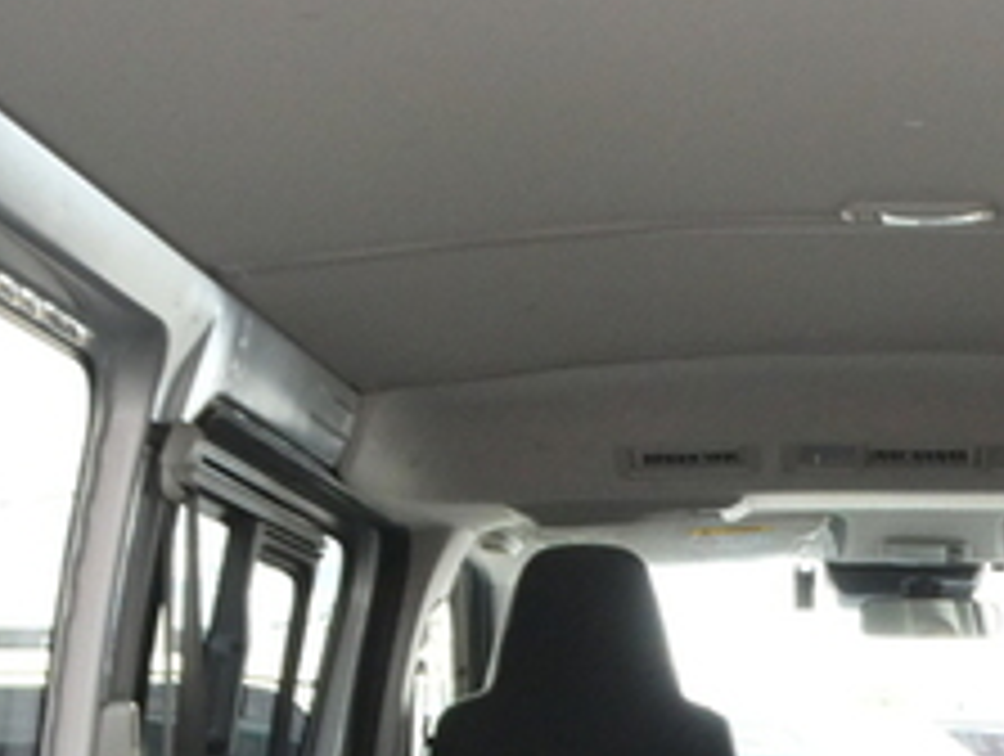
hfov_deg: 17.5
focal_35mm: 111
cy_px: 1134
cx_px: 882
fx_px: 3225
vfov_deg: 12.7
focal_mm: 5.4
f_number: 3.5
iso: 250
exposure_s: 1/80
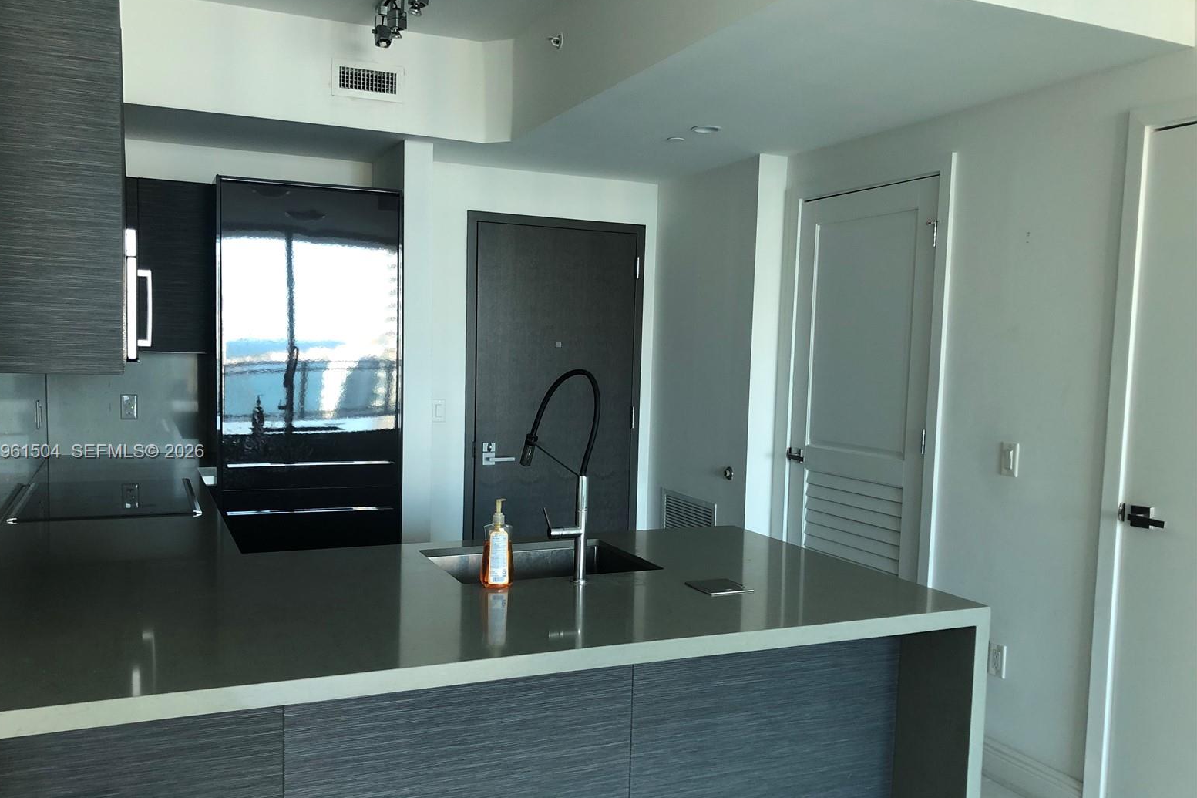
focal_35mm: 30
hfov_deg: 61.9
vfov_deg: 43.5
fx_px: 997
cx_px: 581
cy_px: 453
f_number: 1.8
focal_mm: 3.99
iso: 40
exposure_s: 1/20
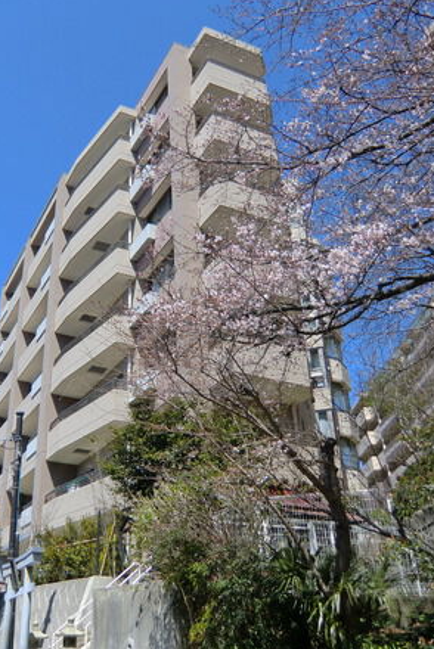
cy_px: 324
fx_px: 614
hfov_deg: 37.9
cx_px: 106
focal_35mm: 34
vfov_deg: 55.8
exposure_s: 1/640
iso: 64
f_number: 3.2
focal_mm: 4.3
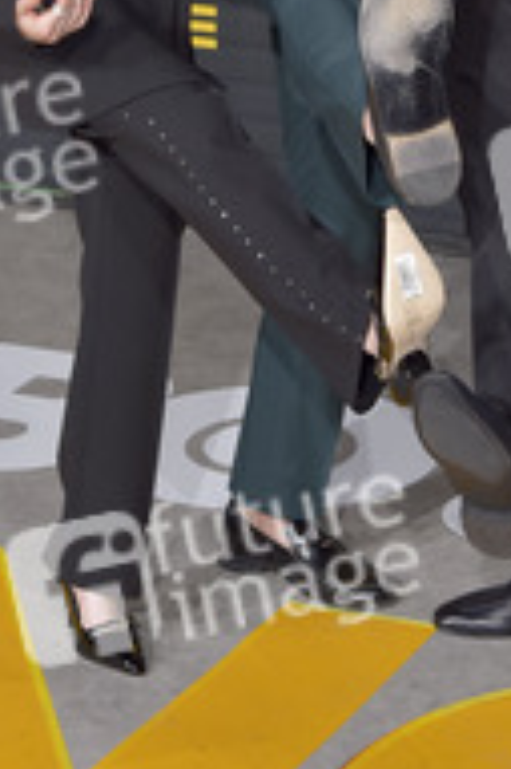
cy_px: -32
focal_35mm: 109
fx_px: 2325
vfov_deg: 18.2
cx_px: 332
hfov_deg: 12.5
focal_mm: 52
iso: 400
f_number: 6.3
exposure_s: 1/250
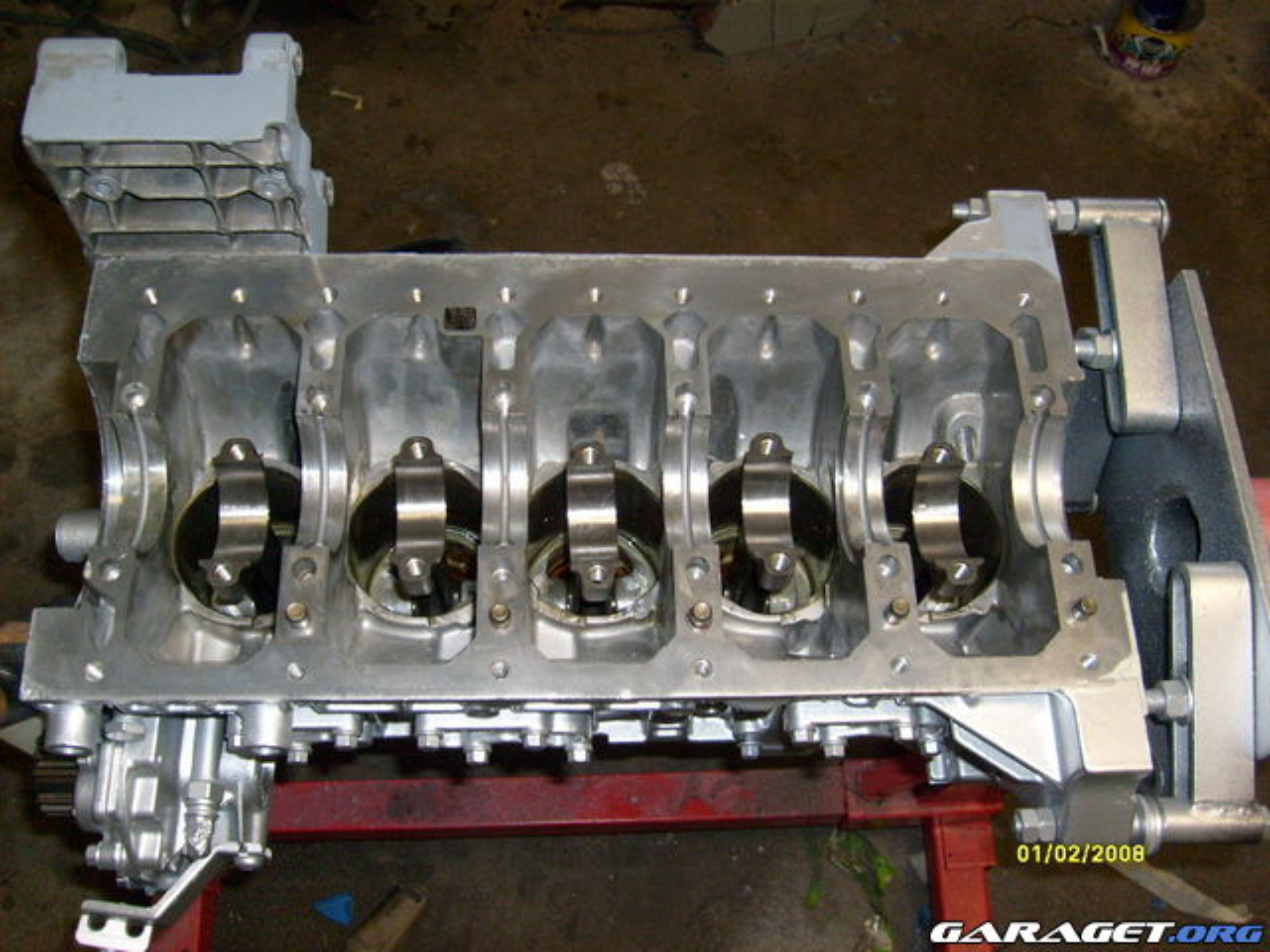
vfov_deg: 40.7
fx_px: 1284
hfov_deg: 52.6
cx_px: 635
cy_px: 476
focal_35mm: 35
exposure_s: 1/45
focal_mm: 5.8
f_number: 2.8
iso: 100
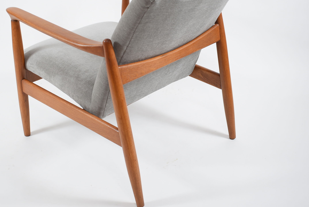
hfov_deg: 39.4
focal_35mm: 50
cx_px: 125
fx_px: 430
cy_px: 81
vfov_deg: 27.0
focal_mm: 24
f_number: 4
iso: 100
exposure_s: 1/15
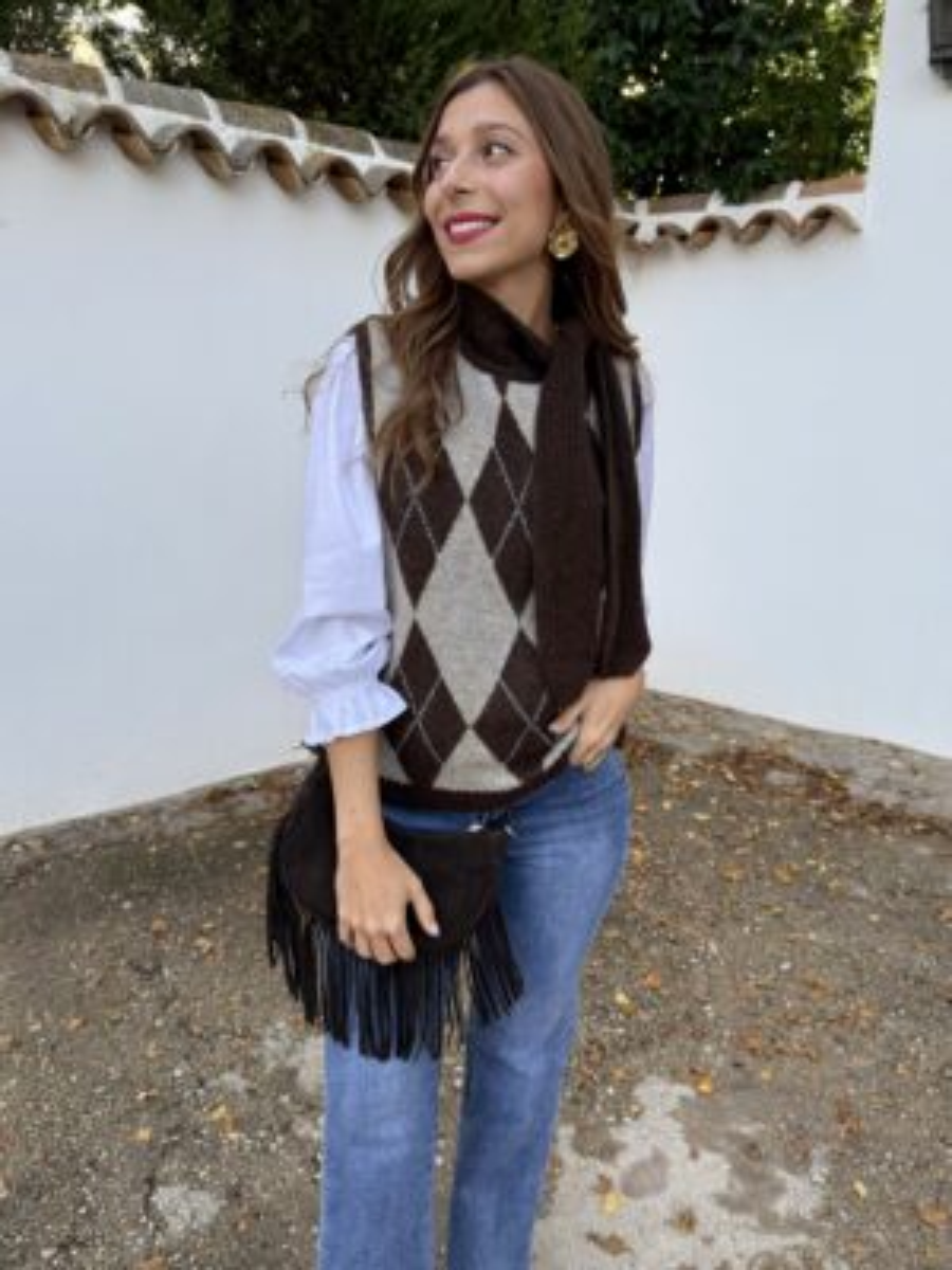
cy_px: 635
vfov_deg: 71.6
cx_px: 476
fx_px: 880
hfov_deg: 56.8
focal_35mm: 24
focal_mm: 6.76
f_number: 1.78
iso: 80
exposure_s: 1/555
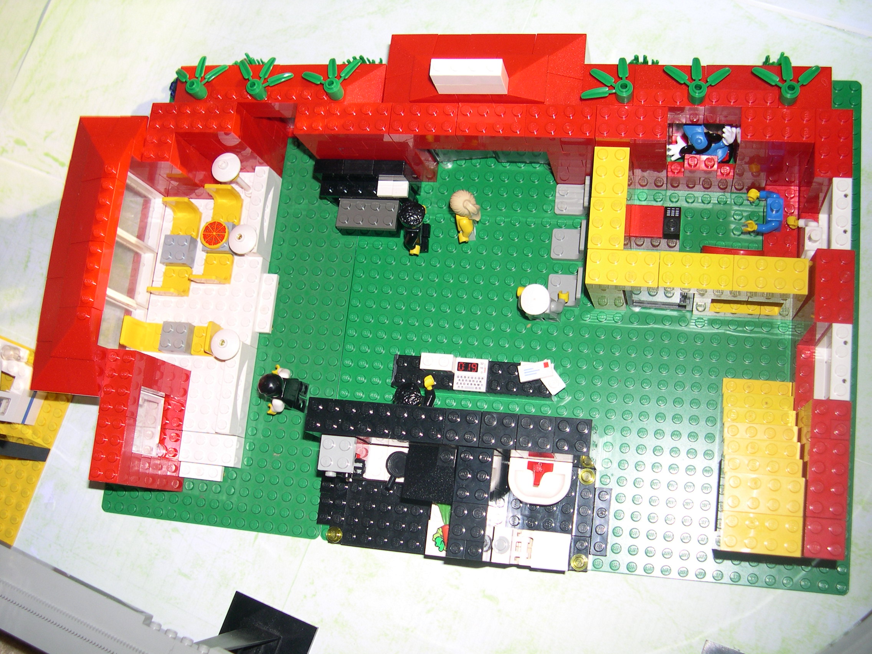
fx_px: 957
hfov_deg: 49.0
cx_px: 436
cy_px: 327
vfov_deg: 37.7
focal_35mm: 38
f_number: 2.8
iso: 100
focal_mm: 8
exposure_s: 1/60
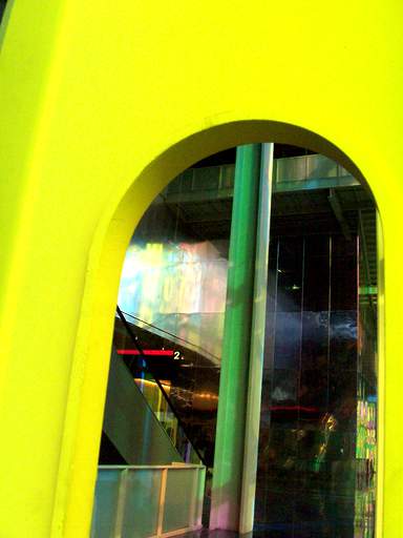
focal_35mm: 35
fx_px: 543
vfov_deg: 52.6
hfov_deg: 40.7
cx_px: 202
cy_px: 269
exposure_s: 1/750
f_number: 4
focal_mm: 6
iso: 400
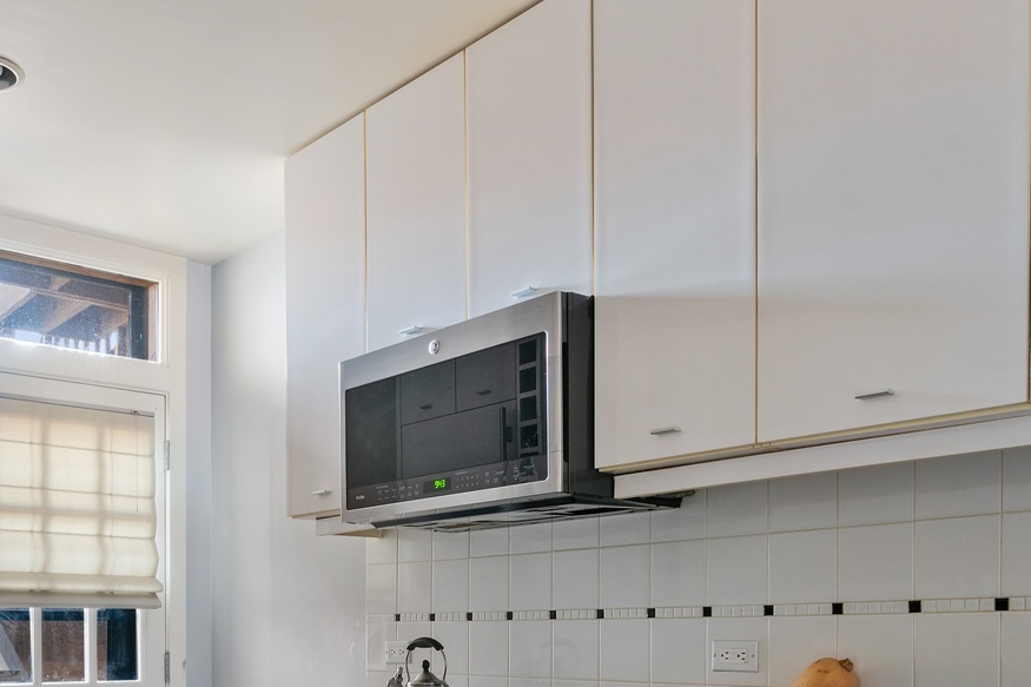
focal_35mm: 37
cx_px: 341
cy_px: 590
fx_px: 1059
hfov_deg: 50.9
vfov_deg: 34.3
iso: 500
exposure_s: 2.5
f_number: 8
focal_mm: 20
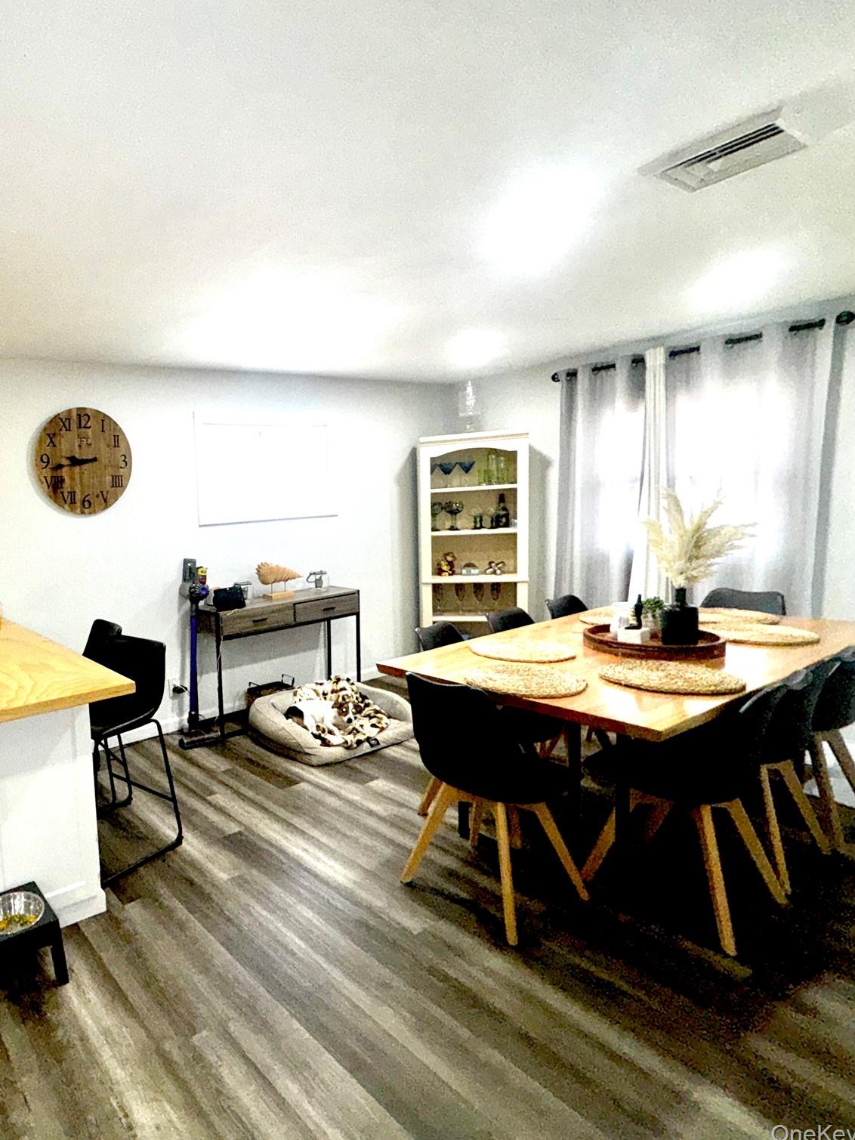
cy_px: 572
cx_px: 151
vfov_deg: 84.7
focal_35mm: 19
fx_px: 626
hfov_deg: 61.9
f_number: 2.2
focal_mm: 2.22
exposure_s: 1/122
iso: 40
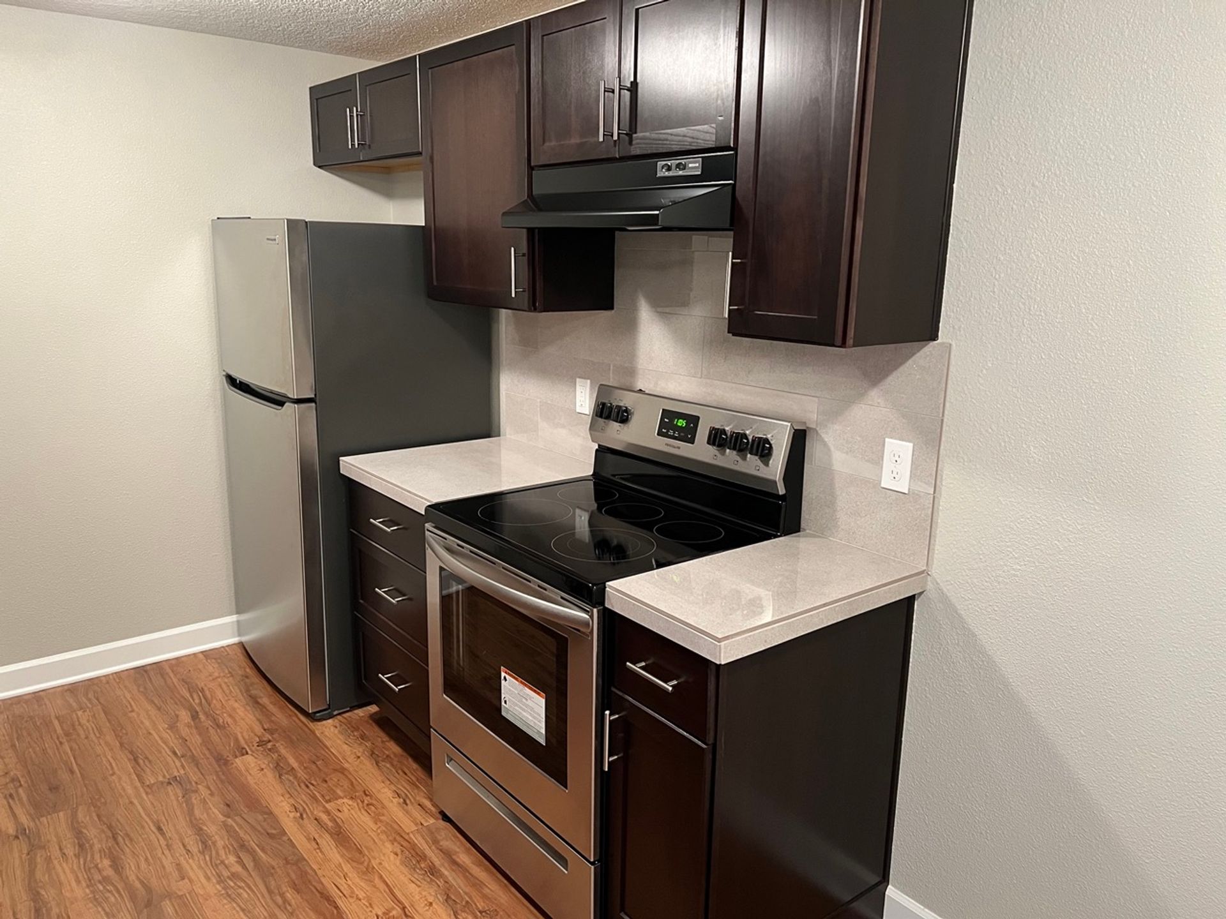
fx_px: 921
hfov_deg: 67.3
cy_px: 460
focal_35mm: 26
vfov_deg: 53.1
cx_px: 613
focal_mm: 5.7
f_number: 1.5
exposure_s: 1/60
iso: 400
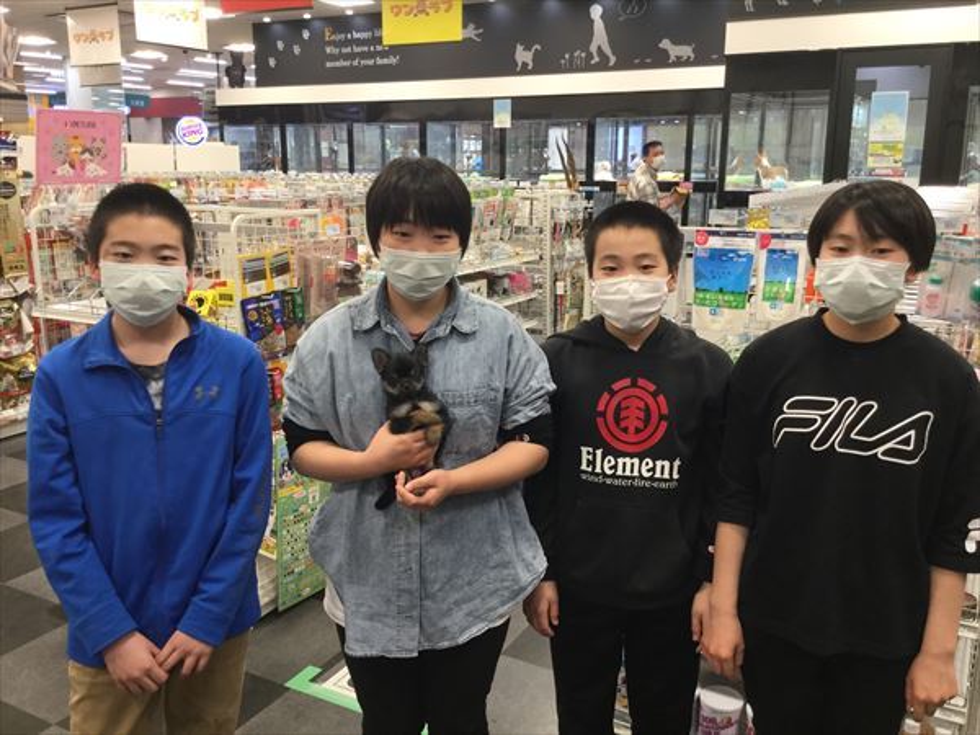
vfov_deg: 45.4
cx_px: 490
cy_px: 368
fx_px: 878
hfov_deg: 58.4
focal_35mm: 31
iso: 40
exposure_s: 1/33
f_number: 2.4
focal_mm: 3.3
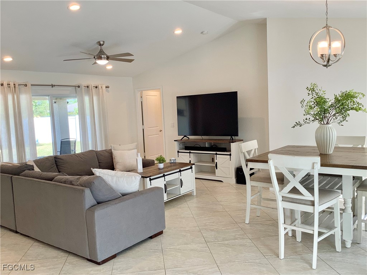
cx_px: 184
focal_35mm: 31
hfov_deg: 58.4
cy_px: 138
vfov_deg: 45.4
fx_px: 329
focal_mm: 3.3
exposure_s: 1/120
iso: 32
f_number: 2.4
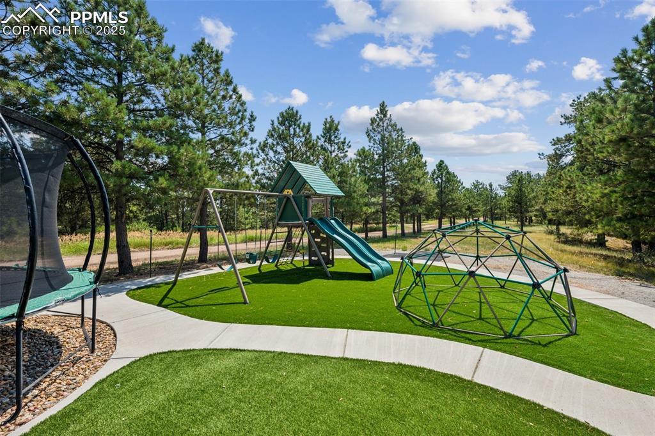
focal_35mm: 16
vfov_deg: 72.0
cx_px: 328
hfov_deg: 95.0
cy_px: 218
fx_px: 300
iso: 100
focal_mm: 16.5
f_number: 11
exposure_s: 1/60
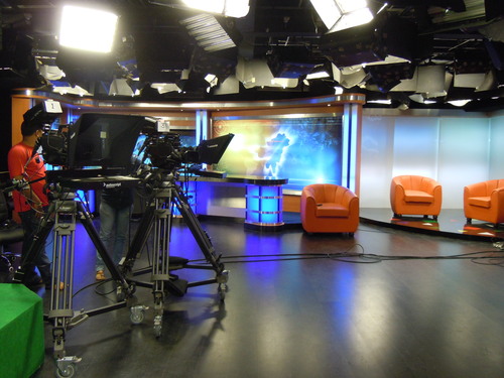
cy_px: 189
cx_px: 252
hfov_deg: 60.0
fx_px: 437
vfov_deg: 46.8
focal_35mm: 30
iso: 400
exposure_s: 1/60
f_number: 3.5
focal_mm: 5.4
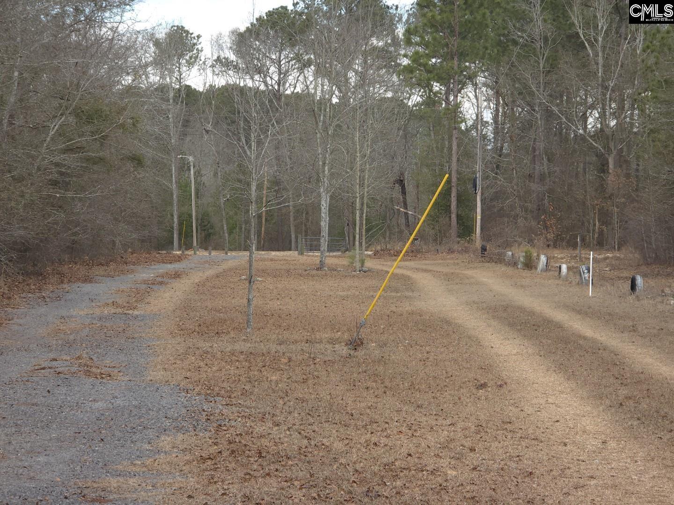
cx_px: 337
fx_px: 2239
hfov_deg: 17.1
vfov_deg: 12.9
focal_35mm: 115
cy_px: 252
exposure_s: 1/120
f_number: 3.4
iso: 32
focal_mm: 18.6
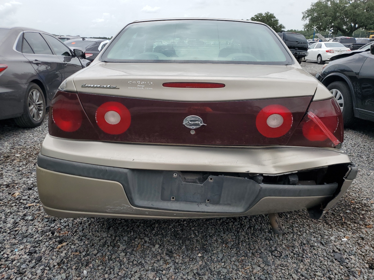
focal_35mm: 26
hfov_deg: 67.3
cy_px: 140
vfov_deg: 53.1
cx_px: 187
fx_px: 281
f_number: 1.5
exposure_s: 1/2000
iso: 50
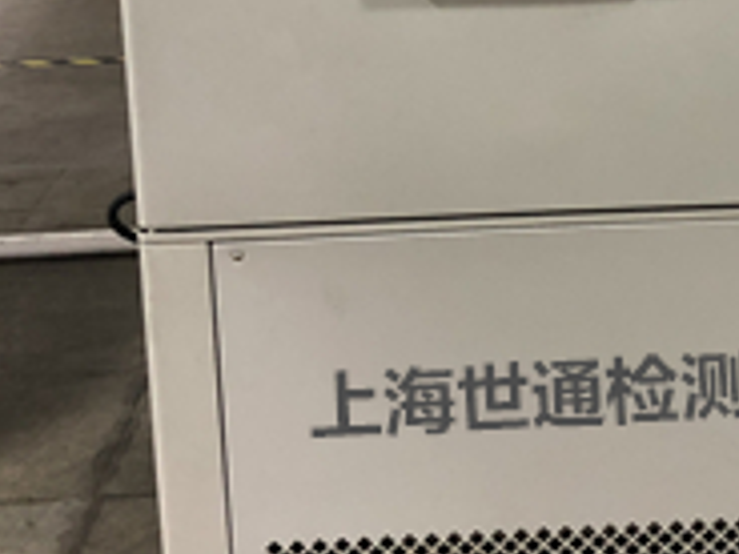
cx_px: 598
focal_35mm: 76
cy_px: -34
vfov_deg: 18.7
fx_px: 1622
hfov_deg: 25.2
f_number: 1.8
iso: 80
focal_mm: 3.99
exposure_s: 1/15
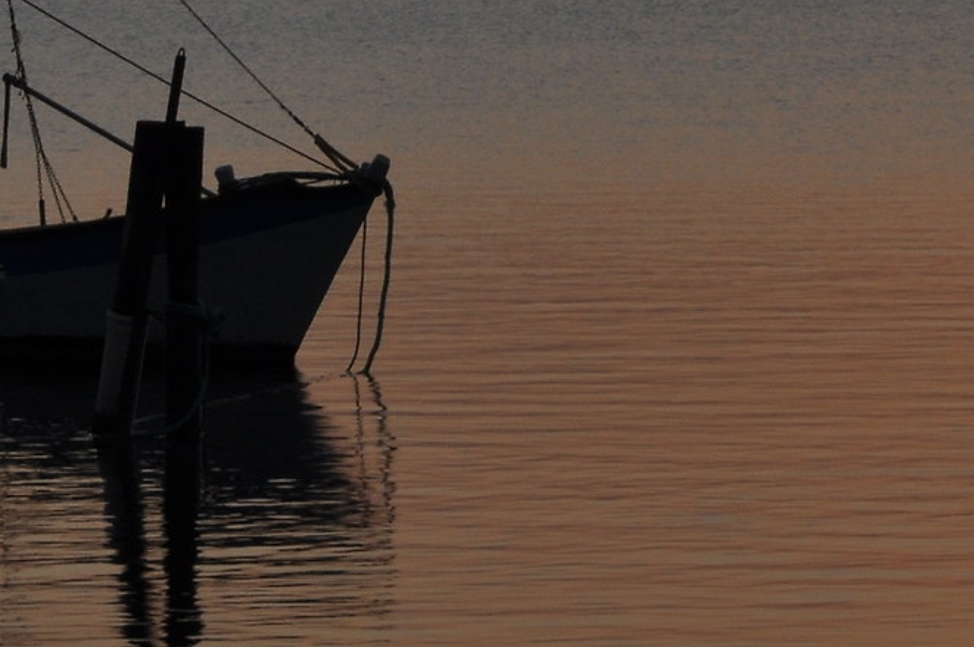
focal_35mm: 572
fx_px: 15452
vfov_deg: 2.4
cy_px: -273
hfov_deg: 3.6
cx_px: 541
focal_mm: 105
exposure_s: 1/60
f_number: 18
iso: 200
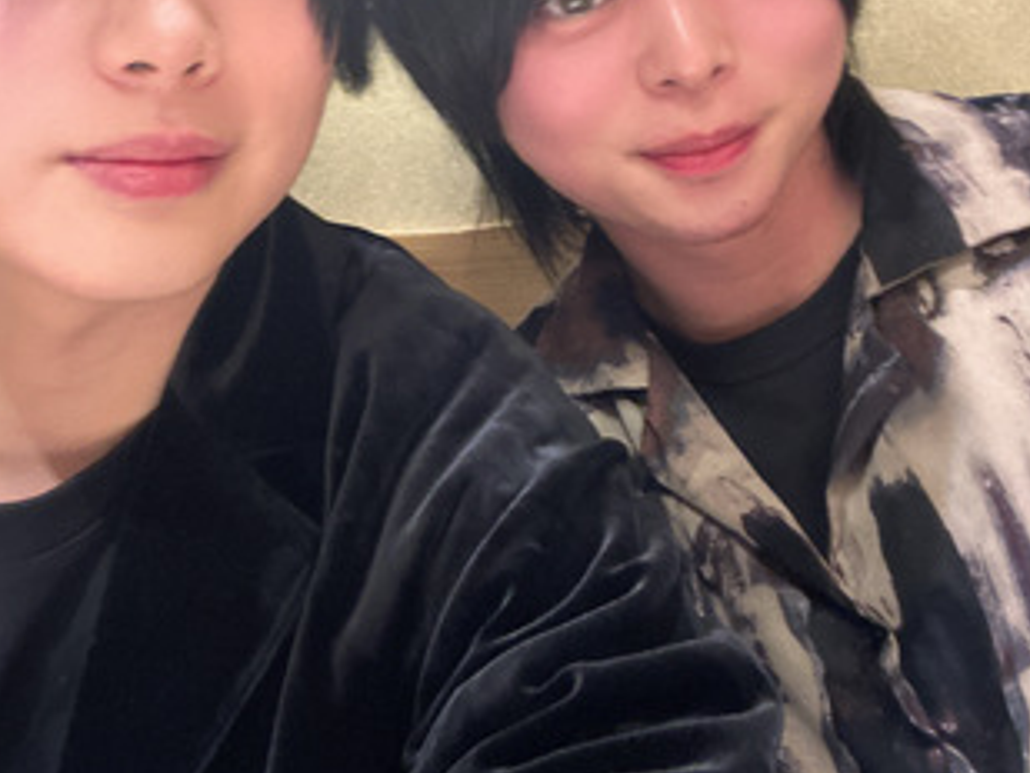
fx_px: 1131
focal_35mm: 38
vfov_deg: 37.1
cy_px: 222
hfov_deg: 48.7
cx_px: 423
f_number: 1.9
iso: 320
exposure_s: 1/25
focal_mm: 2.69
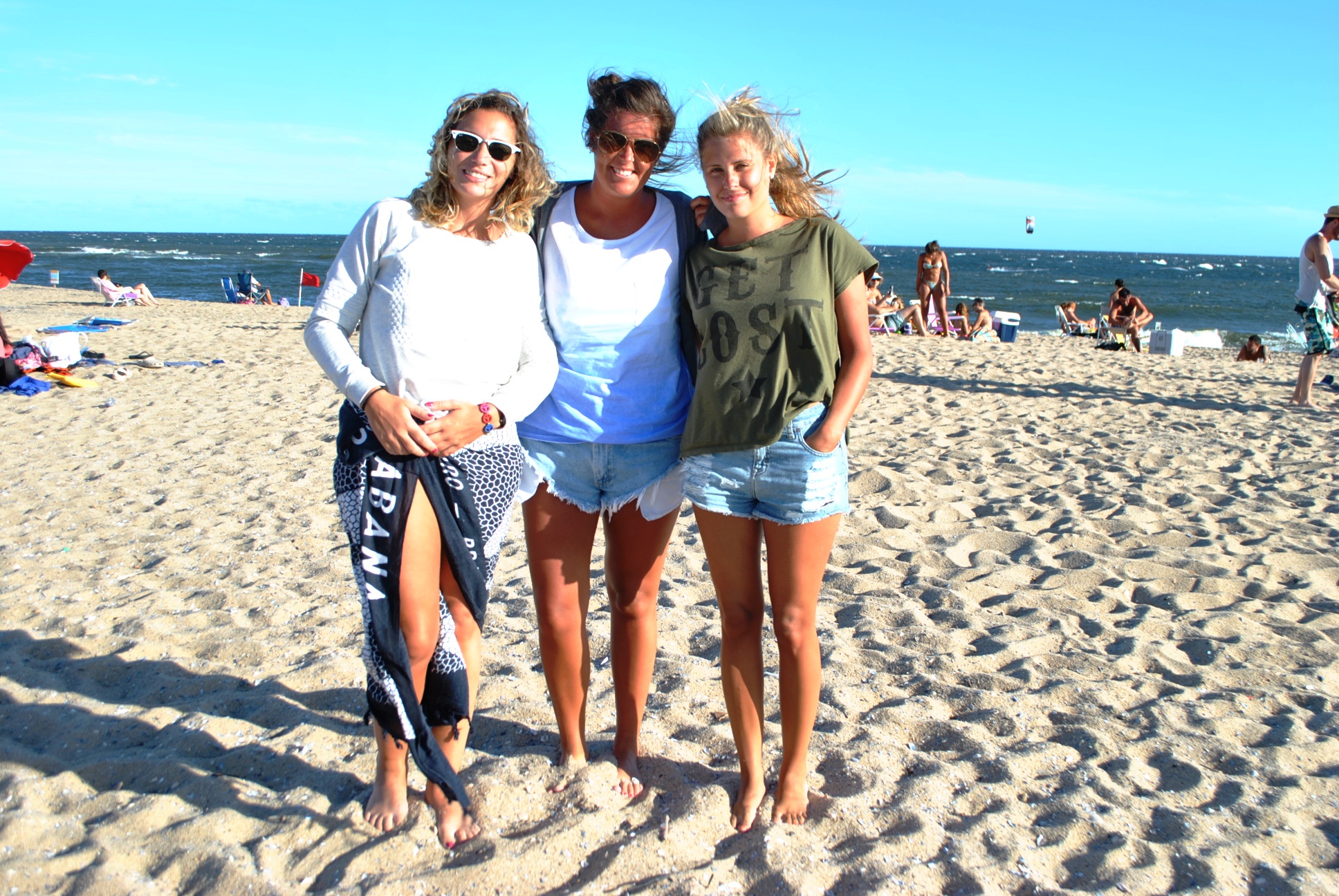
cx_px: 670
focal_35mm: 36
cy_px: 448
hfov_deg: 53.1
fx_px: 1341
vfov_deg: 37.0
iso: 100
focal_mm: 24
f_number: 5.6
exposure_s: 1/200
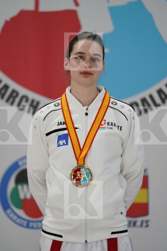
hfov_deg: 5.0
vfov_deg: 7.5
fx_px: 1899
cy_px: 126
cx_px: 84
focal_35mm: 273
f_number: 2.8
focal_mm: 182
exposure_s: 1/250
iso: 500
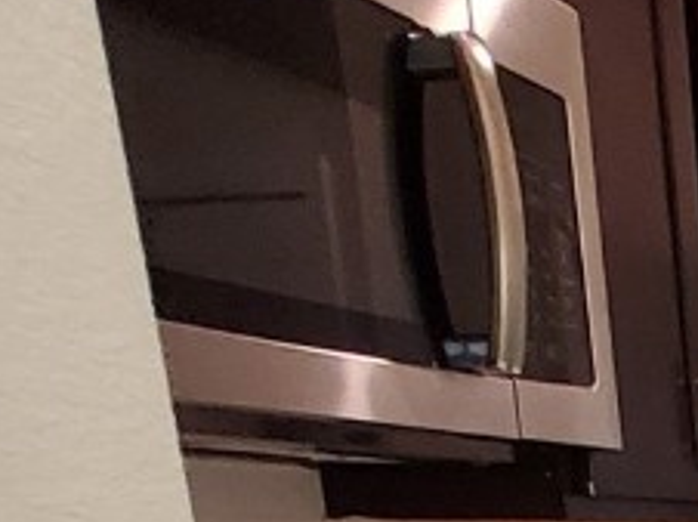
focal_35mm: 59
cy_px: 843
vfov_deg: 20.2
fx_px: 1188
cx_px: 1186
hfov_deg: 22.6
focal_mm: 1.13
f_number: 2.2
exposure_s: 1/60
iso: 250
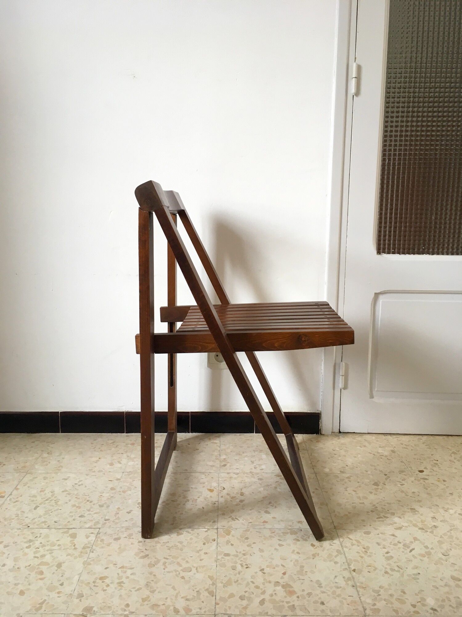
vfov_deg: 61.7
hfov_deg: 48.2
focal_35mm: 29
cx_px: 231
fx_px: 516
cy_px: 308
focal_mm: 4.15
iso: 80
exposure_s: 1/33
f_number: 2.2
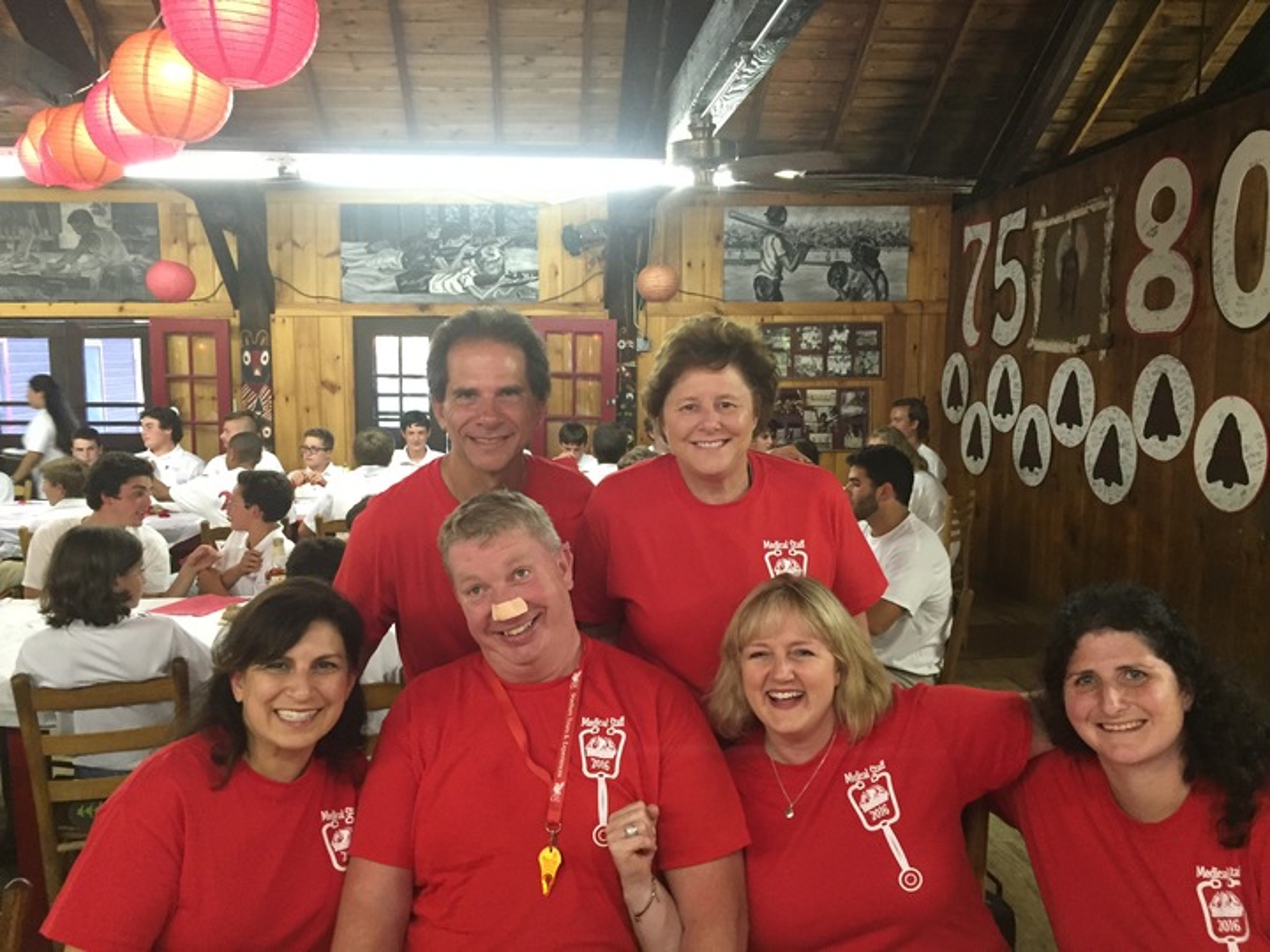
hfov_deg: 61.7
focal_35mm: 29
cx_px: 635
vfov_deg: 48.2
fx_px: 1064
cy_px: 476
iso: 250
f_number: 2.2
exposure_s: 1/20
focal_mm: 4.15
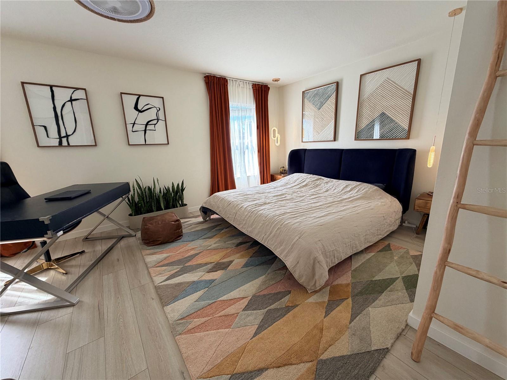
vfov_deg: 85.7
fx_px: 205
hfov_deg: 102.1
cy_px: 190
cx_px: 254
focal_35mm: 14
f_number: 2.2
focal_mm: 2.22
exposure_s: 1/121
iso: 80
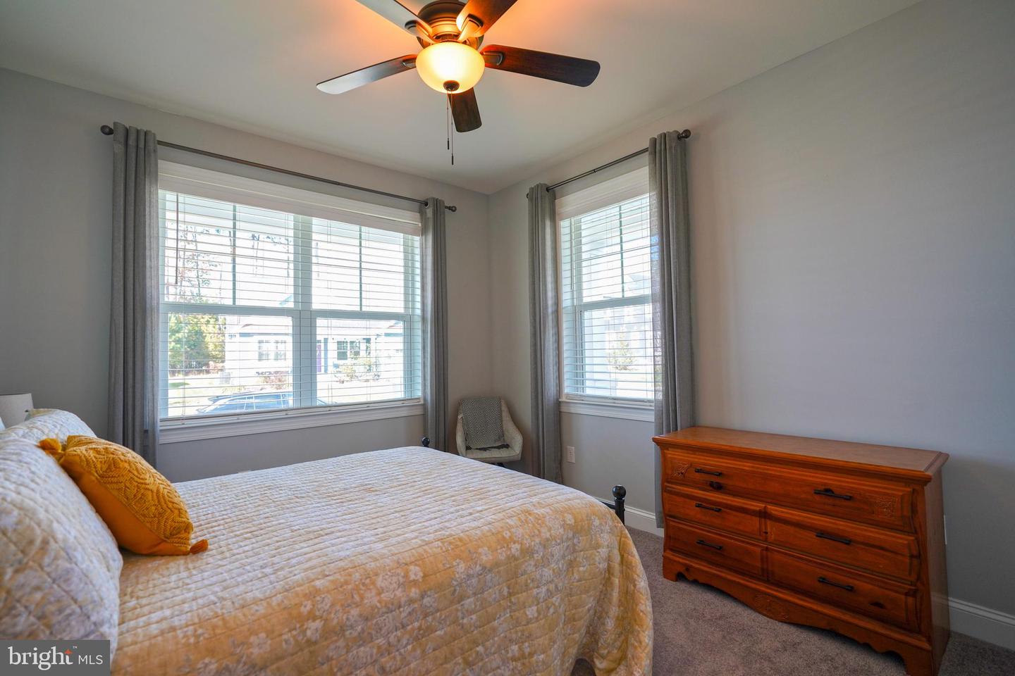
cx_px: 508
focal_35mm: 16
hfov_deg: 96.7
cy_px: 338
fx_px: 451
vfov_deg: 73.7
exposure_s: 1/60
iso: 200
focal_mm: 16
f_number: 4
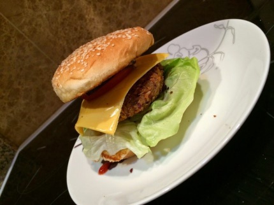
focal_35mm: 30
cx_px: 137
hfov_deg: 60.0
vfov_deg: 46.8
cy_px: 102
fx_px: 237
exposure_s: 1/33
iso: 200
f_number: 2.2
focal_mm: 4.12
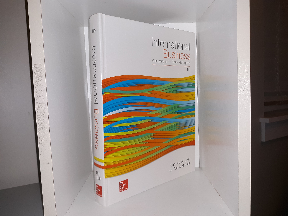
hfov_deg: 63.4
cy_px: 108
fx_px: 233
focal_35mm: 28
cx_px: 144
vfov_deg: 49.7
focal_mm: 3.7
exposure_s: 1/120
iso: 64
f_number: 1.7
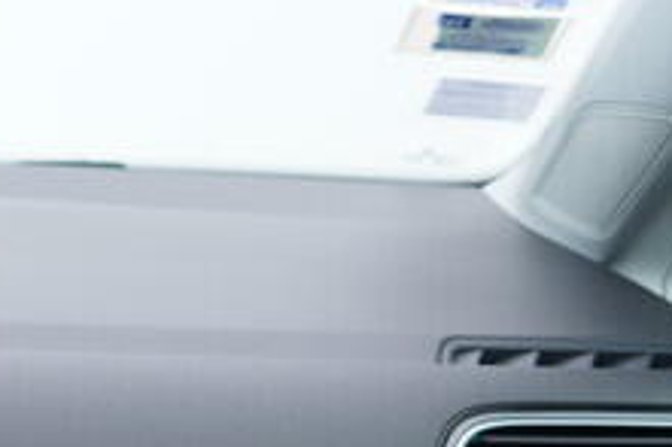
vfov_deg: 8.1
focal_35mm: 167
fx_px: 3115
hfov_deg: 10.8
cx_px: -818
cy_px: 570
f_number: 2.8
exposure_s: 1/40
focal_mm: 24
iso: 125
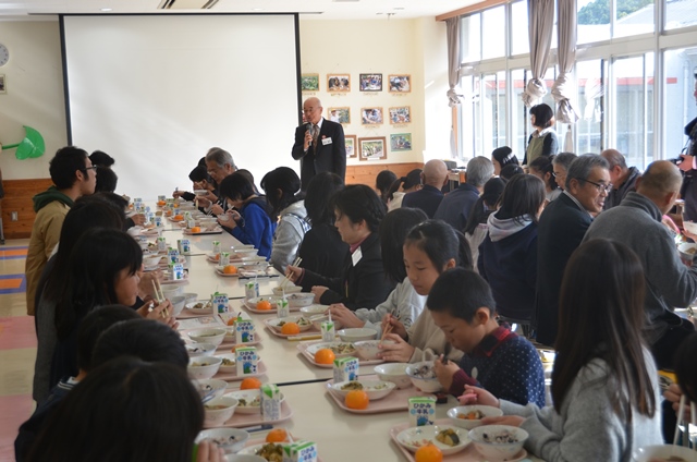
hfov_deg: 41.2
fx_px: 927
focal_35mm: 48
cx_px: 348
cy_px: 231
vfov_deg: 28.0
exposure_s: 1/125
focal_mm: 32
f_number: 5.6
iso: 360
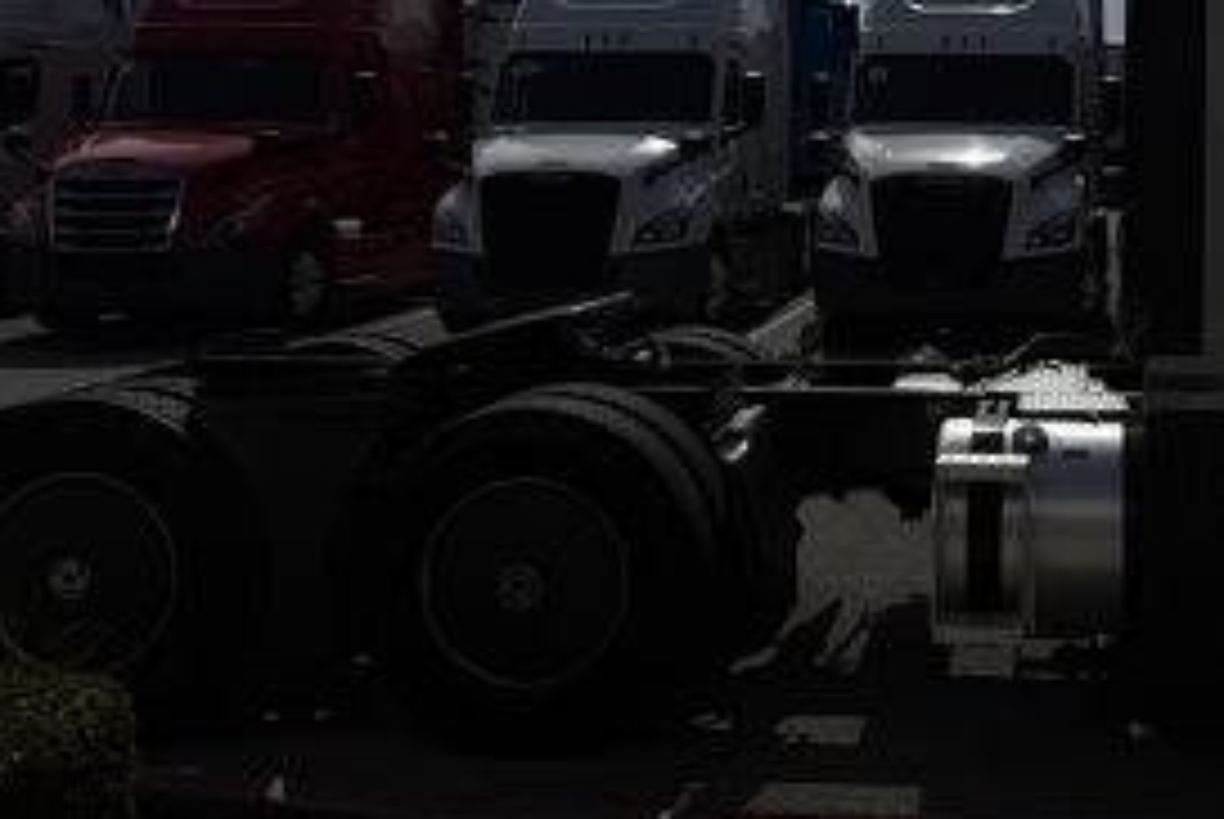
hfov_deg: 35.1
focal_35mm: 55
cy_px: 148
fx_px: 1872
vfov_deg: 24.2
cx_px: 981
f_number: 1.78
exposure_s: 1/55556
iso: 64
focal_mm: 6.76
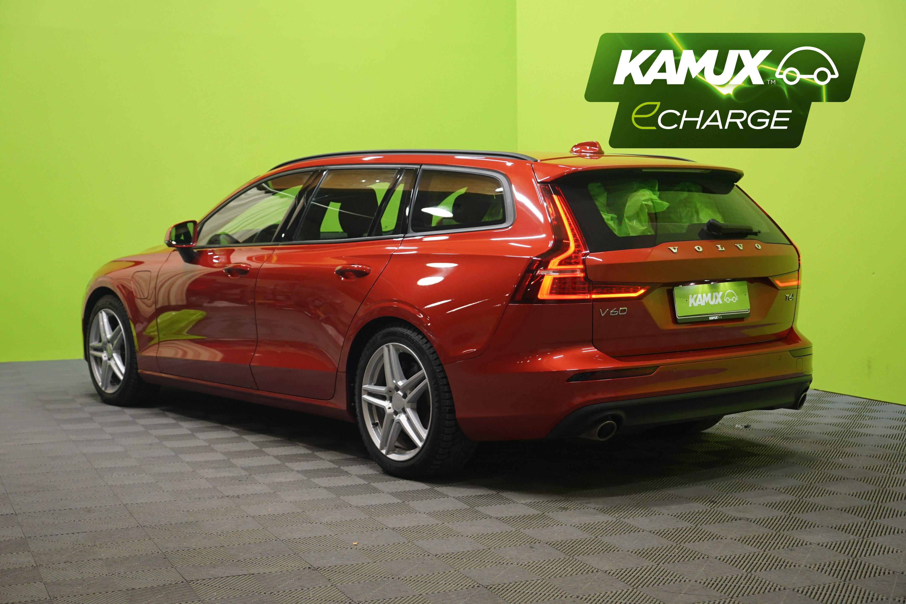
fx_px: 1283
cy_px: 302
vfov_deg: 26.5
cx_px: 453
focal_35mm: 51
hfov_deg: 38.9
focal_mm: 51
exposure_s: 1/25
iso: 1250
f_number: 4.5
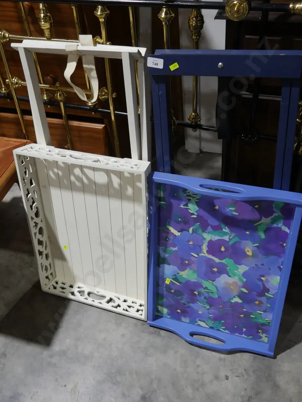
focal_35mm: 36
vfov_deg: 51.3
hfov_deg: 39.7
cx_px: 151
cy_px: 201
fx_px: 418
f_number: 4
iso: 320
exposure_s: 1/60
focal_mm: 18
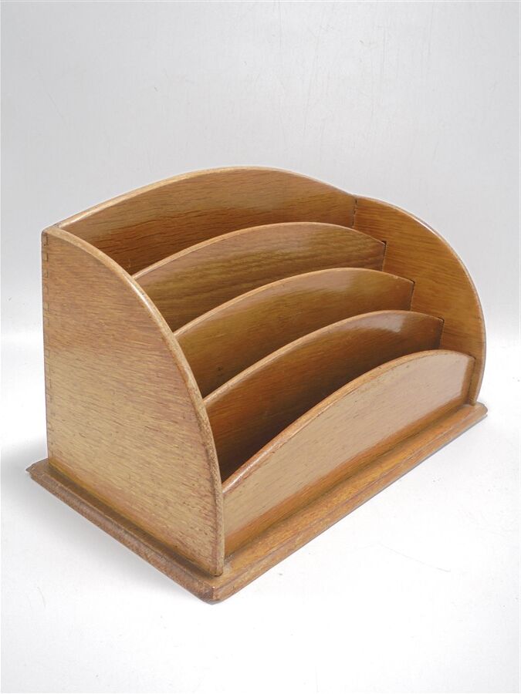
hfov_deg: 41.8
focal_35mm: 34
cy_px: 347
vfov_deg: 54.0
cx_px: 260
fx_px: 682
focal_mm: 6.1
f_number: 4
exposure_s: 1/30
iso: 100
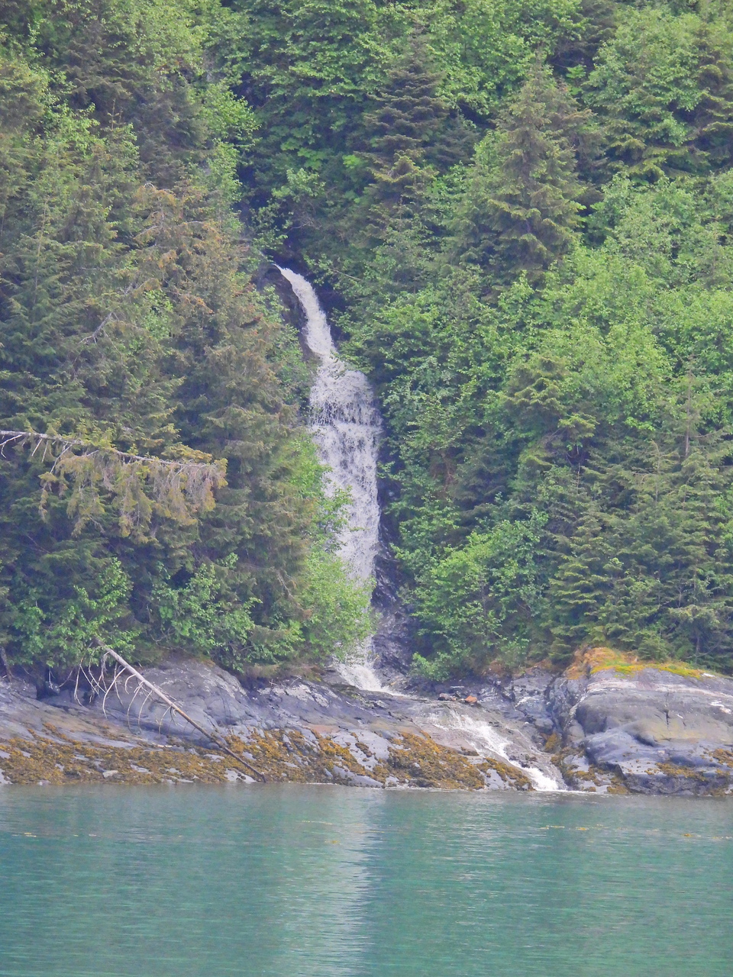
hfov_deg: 1.6
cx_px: 366
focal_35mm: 950
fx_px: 26822
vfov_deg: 2.1
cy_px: 488
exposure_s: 1/250
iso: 720
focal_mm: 170
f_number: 5.6
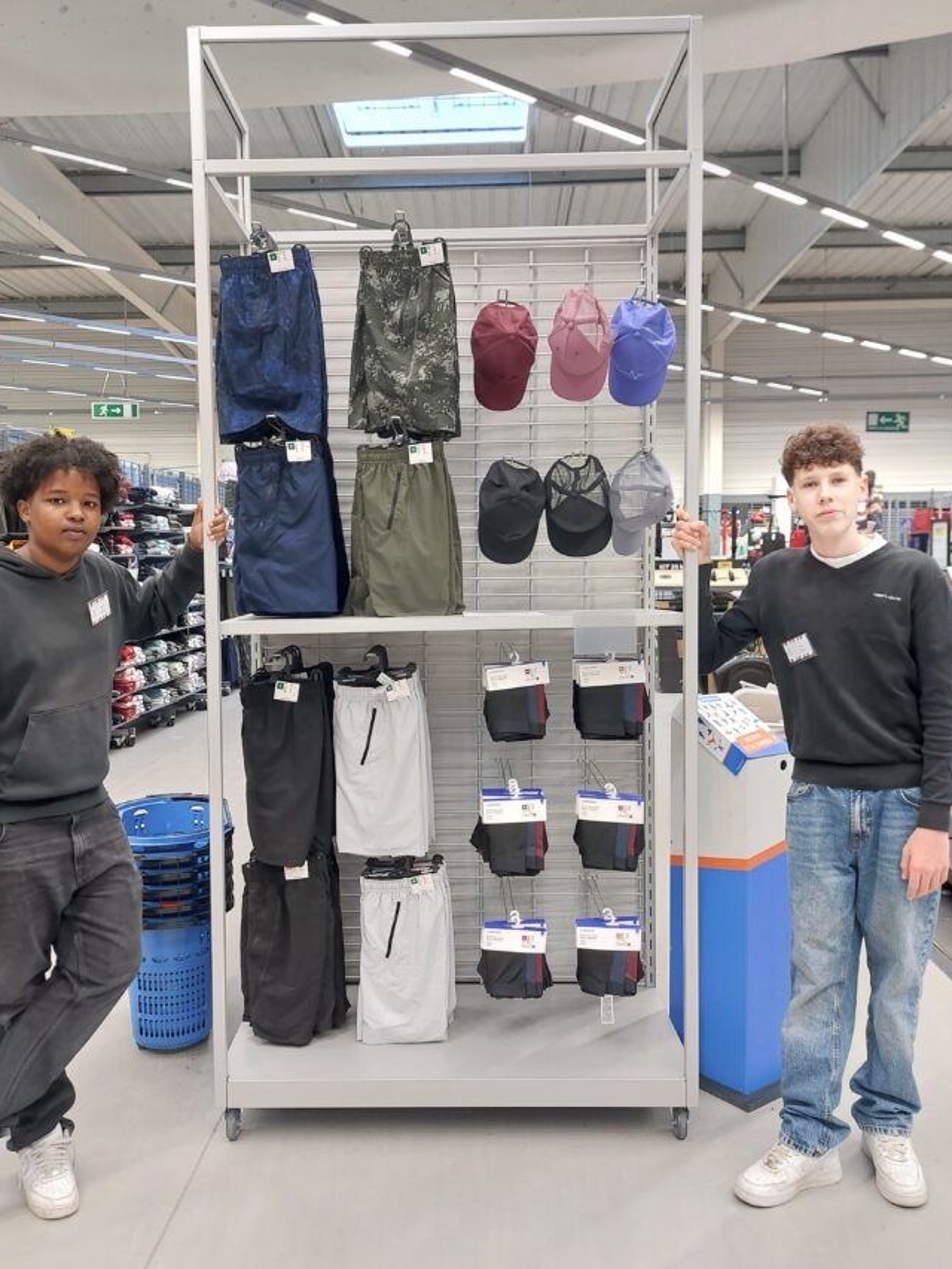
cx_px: 437
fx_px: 1100
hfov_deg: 46.8
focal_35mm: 30
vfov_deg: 59.9
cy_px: 619
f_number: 1.8
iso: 160
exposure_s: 1/50
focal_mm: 5.23
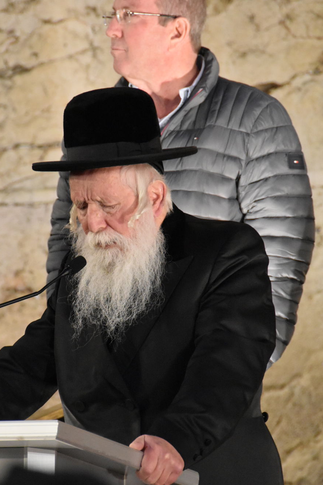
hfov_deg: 3.7
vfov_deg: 5.6
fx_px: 4938
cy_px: 258
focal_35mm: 367
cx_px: 129
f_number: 5.6
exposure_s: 1/125
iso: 5600
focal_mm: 200
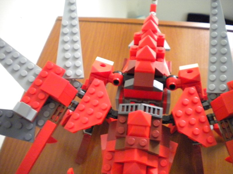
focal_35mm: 35
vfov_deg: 40.7
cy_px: 87
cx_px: 116
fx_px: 236
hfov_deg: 52.6
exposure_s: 1/4.1
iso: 800
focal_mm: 6.3
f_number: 3.1
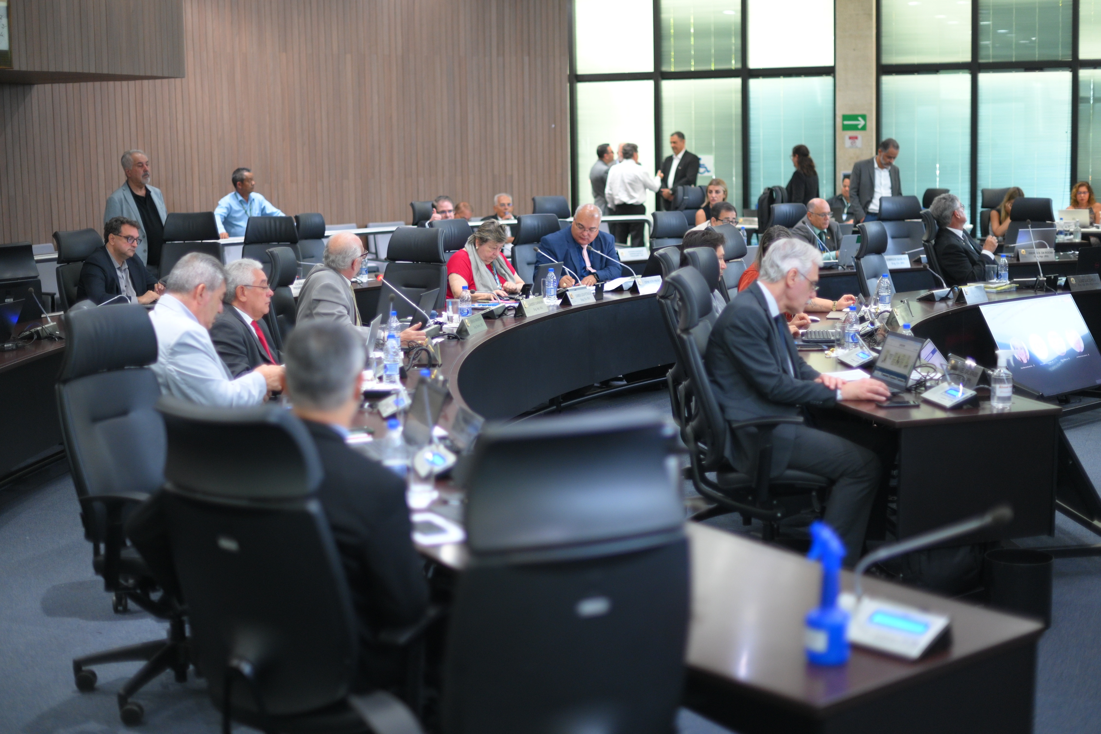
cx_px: 550
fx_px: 1529
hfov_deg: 39.6
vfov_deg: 27.0
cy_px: 367
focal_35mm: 50
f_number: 1.4
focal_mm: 50
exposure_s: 1/200
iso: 1600
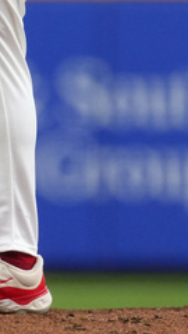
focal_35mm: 1877
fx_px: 16634
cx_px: 57
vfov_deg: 1.2
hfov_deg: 0.6
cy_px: -136
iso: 1600
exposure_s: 1/2500
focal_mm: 420
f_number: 4
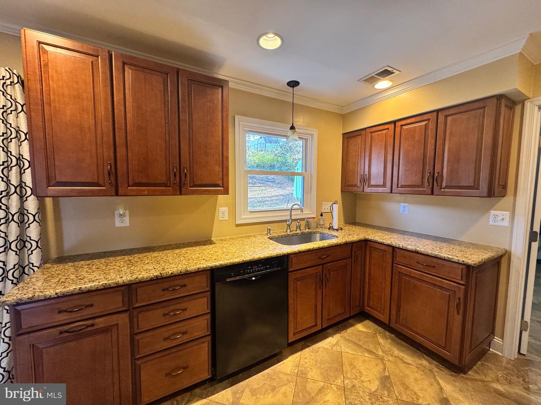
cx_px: 270
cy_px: 202
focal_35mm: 14
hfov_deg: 102.1
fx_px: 219
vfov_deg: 85.7
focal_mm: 2.22
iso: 250
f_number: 2.2
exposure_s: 1/120
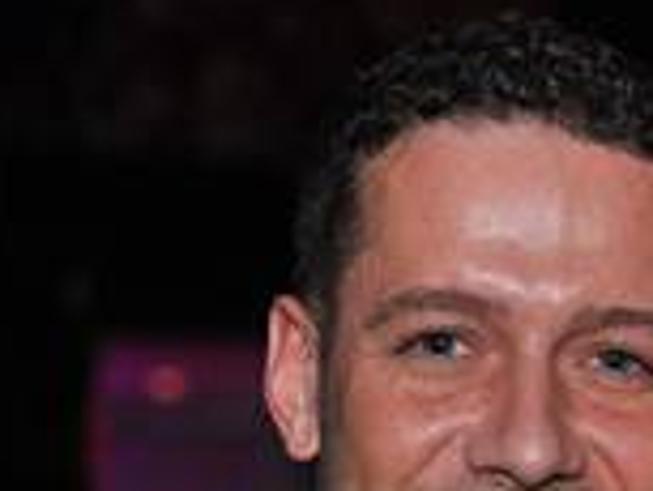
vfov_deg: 6.5
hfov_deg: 8.6
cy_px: 696
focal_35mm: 228
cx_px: 811
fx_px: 4304
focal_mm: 66
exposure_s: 1/100
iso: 800
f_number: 4.5
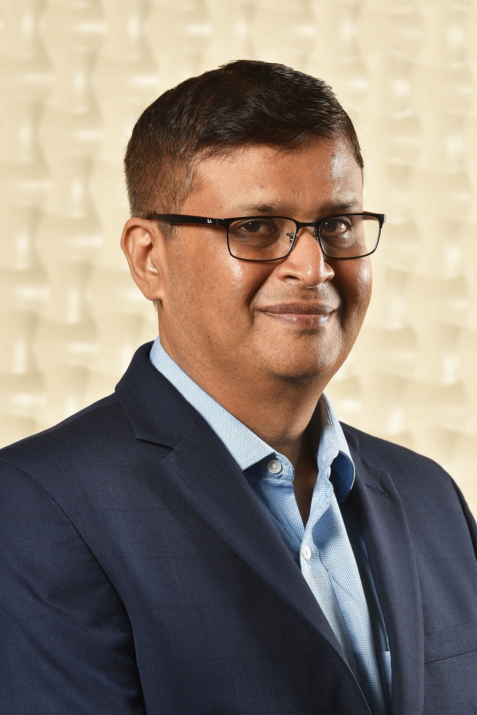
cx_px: 238
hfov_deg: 6.9
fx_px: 3971
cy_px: 358
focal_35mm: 200
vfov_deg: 10.3
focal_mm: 200
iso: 125
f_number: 9
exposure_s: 1/125
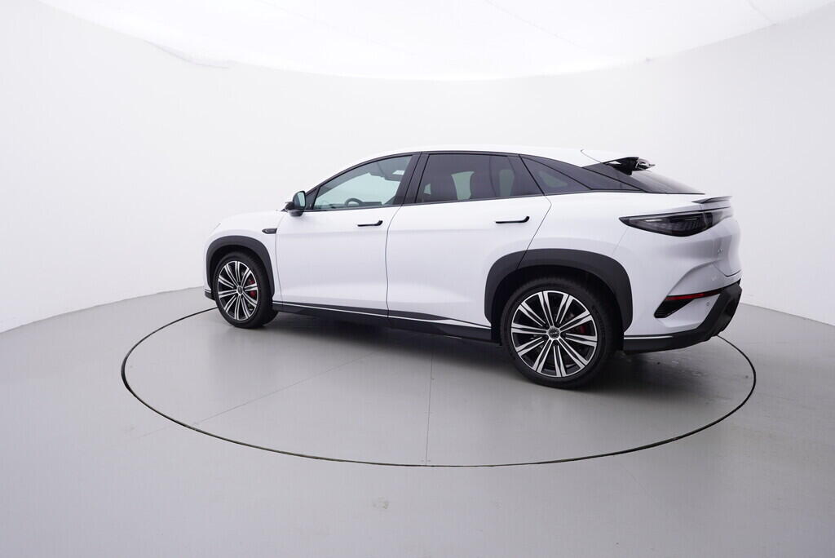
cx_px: 418
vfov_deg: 56.2
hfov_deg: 77.3
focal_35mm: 22
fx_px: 522
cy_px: 279
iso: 200
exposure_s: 1/80
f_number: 5
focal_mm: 15
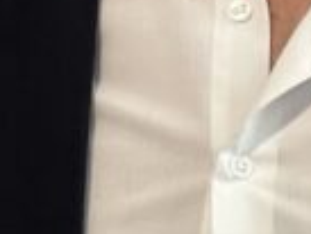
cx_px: -5
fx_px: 3786
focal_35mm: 421
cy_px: -340
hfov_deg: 4.7
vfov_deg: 3.5
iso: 250
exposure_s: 1/90
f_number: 2.8
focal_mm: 9
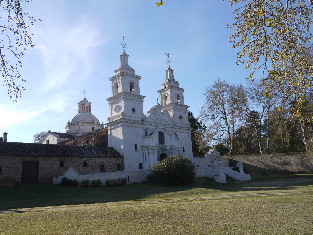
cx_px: 156
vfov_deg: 44.2
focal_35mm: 32
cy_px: 118
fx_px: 289
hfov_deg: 56.8
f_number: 16
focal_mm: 16
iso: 125
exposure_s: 1/60
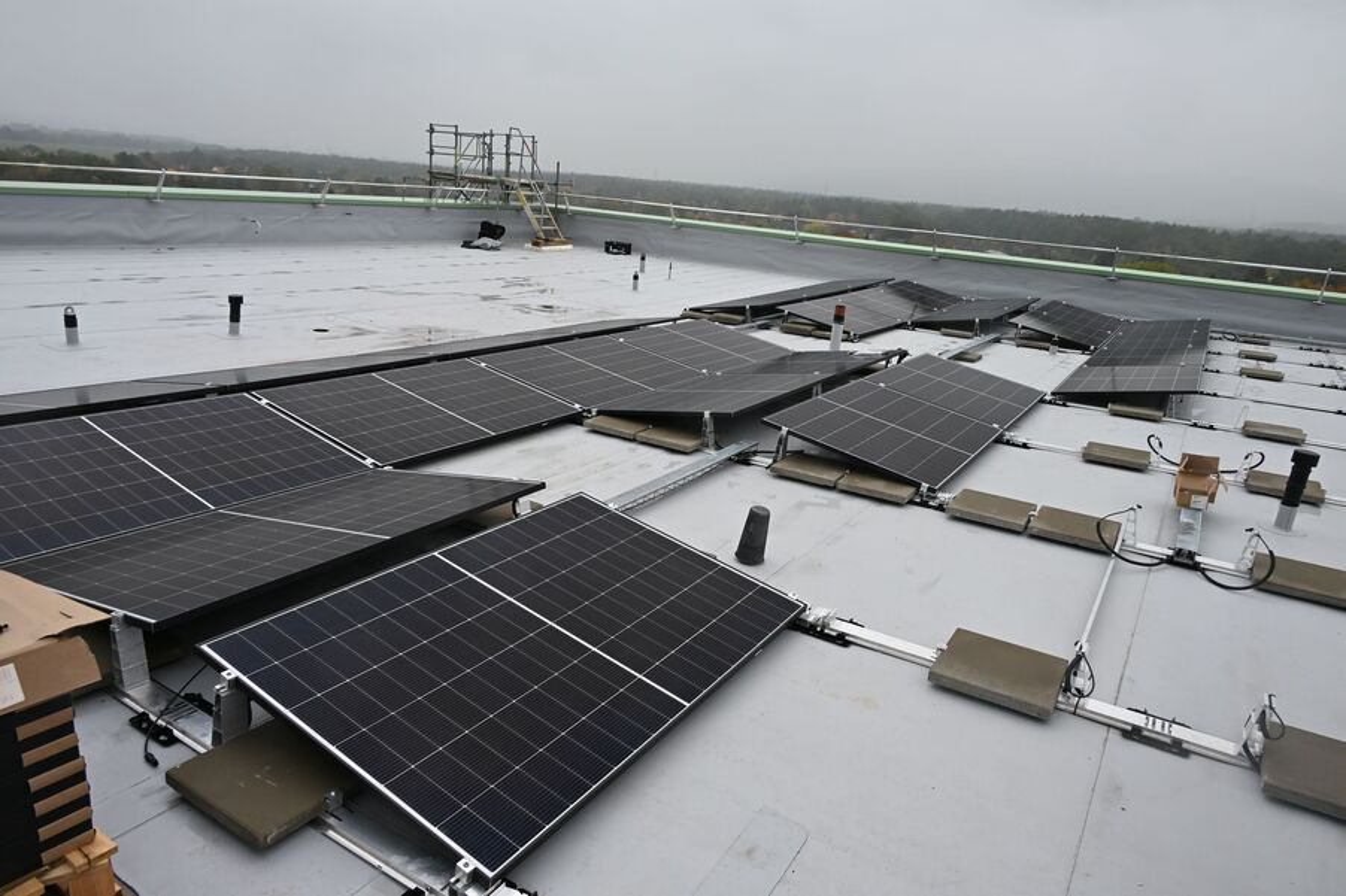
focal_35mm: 24
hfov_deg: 73.8
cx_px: 673
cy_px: 448
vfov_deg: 53.1
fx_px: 897
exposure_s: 1/125
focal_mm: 24
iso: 360
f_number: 11
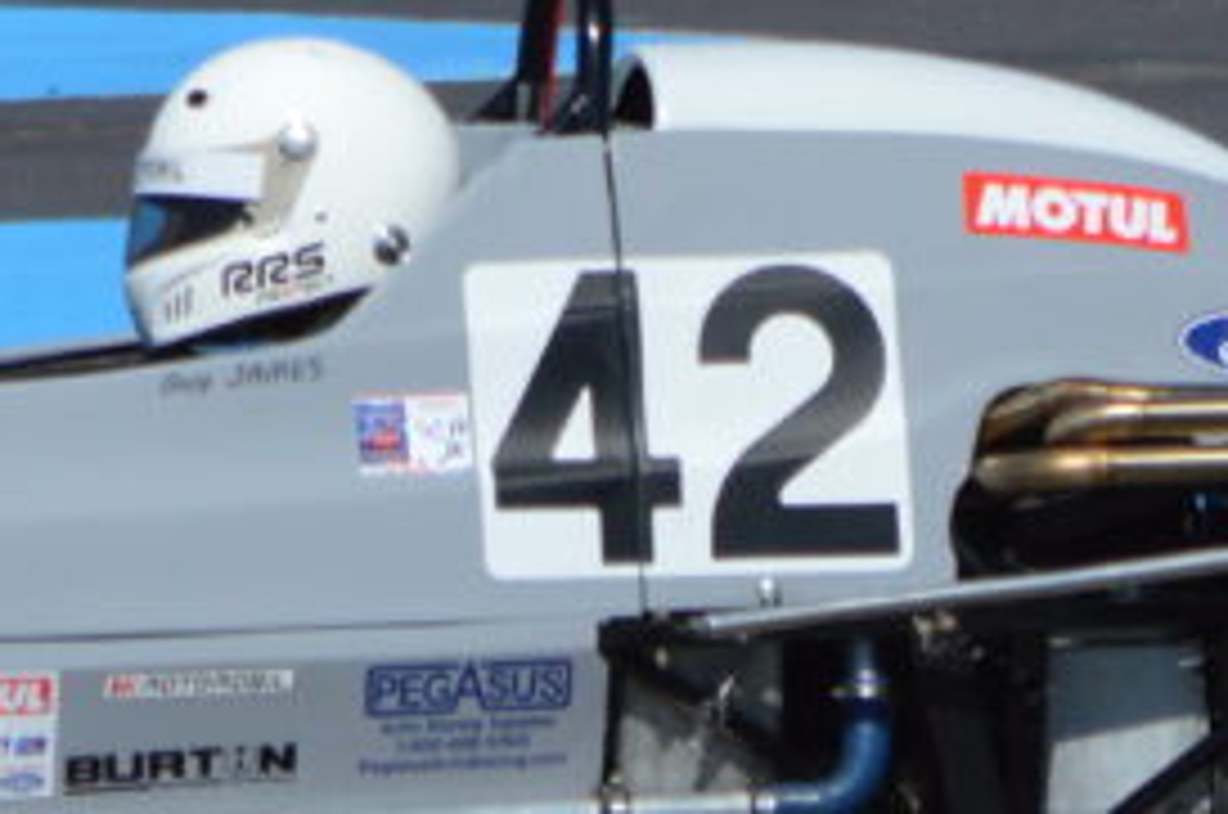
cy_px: -90
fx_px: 69225
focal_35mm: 2033
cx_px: -315
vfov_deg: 0.7
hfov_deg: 1.0
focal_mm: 280
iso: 280
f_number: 7.1
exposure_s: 1/2000
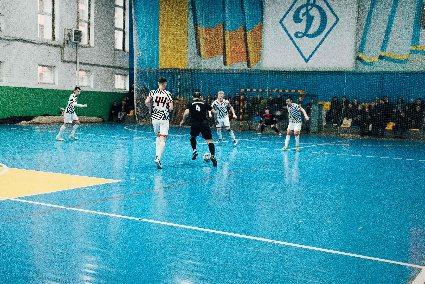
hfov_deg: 41.1
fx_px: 567
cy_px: 142
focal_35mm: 48
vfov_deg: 28.1
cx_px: 212
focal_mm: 48
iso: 4000
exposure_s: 1/250
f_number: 3.5
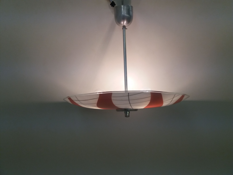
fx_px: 188
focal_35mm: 28
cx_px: 116
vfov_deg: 49.7
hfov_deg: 63.4
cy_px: 88
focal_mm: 3.7
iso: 80
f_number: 1.9
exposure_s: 1/120
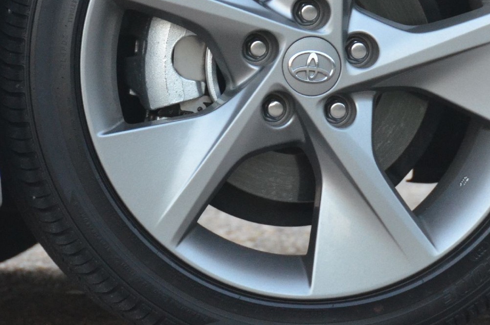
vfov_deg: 2.2
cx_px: 283
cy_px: 30
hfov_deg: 3.2
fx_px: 8640
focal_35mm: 636
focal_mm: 170
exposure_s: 1/320
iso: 1600
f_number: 5.6
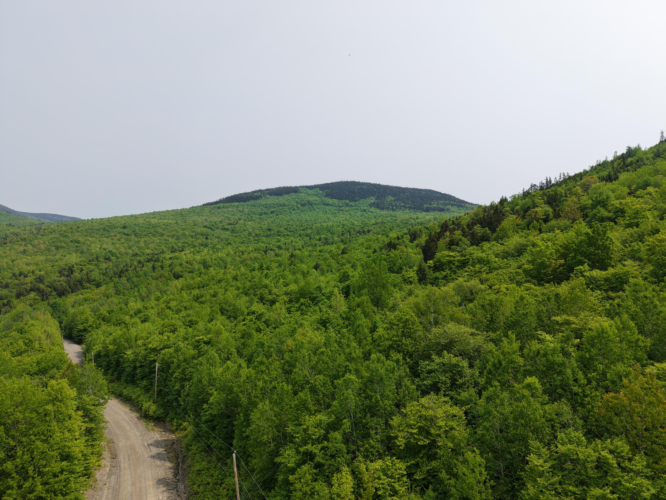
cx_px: 333
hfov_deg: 71.6
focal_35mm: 24
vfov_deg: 56.8
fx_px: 462
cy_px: 250
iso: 170
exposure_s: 1/4000
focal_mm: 8.67
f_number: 1.8
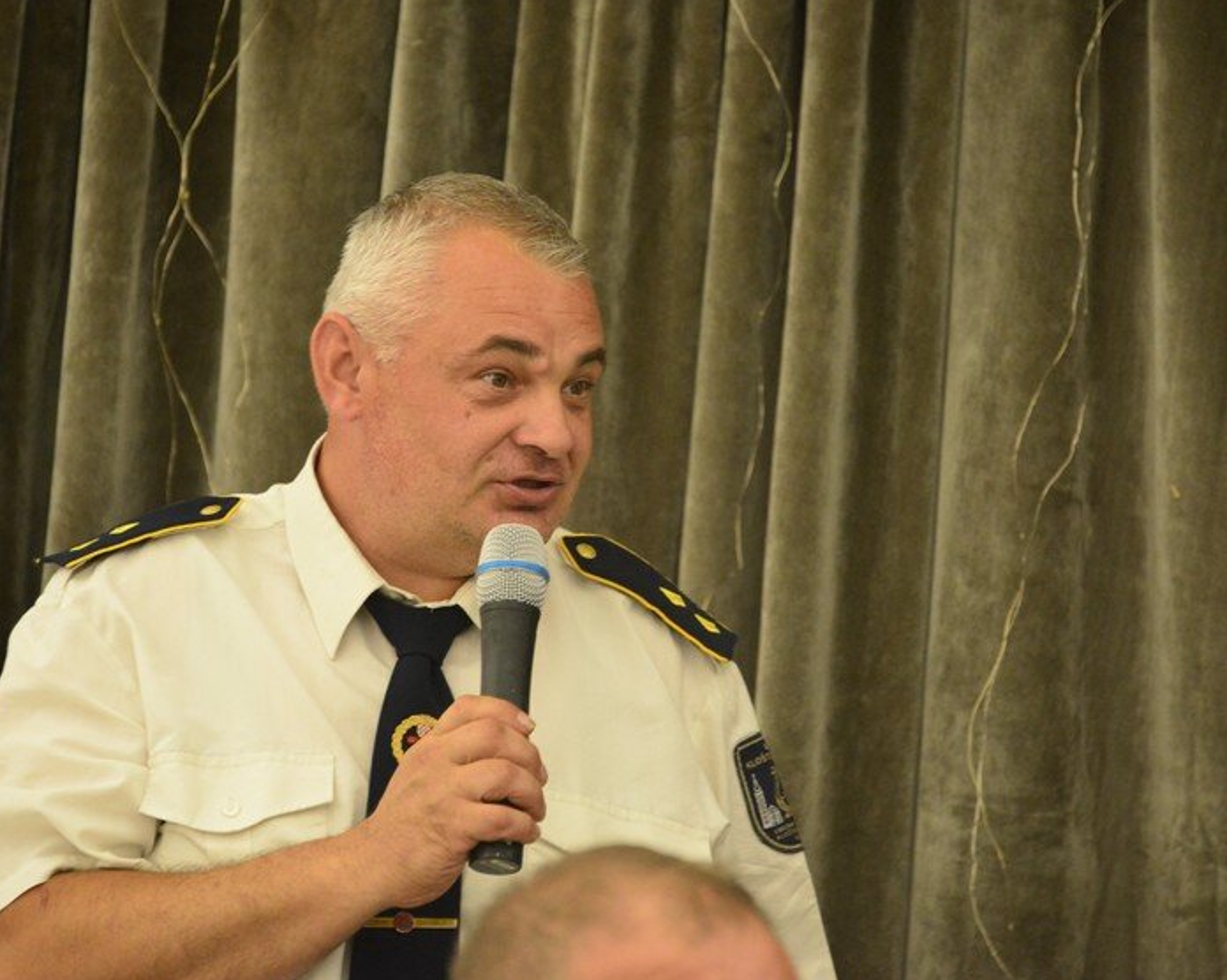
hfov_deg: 5.7
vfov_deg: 4.5
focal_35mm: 340
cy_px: 490
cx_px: 529
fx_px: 12340
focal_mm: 300
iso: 5600
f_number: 5.6
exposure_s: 1/125
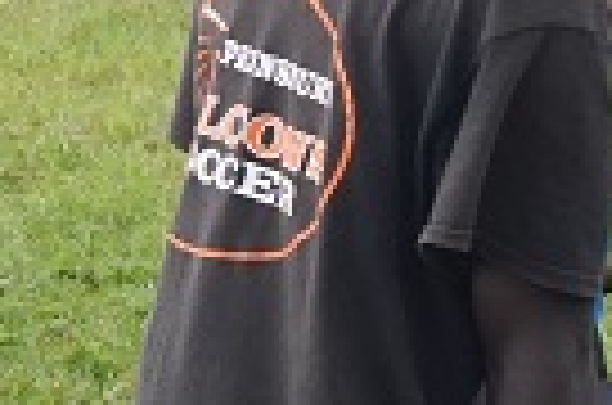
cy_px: -342
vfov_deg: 3.7
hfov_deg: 5.2
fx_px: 6258
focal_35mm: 369
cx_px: -1323
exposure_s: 1/160
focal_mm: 50
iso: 4000
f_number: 8
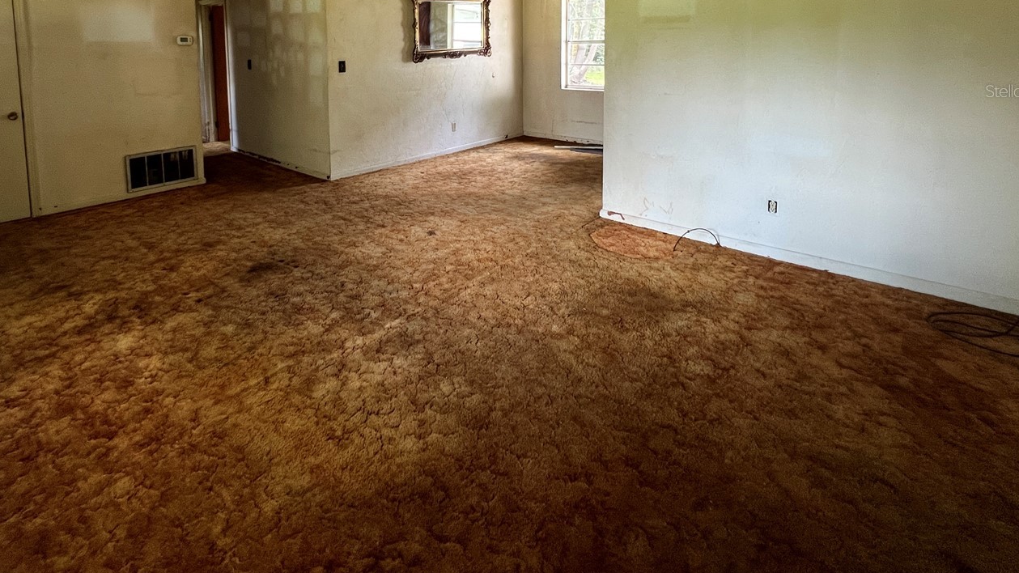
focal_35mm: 18
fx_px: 486
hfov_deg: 91.6
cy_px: 91
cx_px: 414
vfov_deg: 55.3
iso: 250
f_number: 1.8
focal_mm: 1.57
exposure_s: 1/74
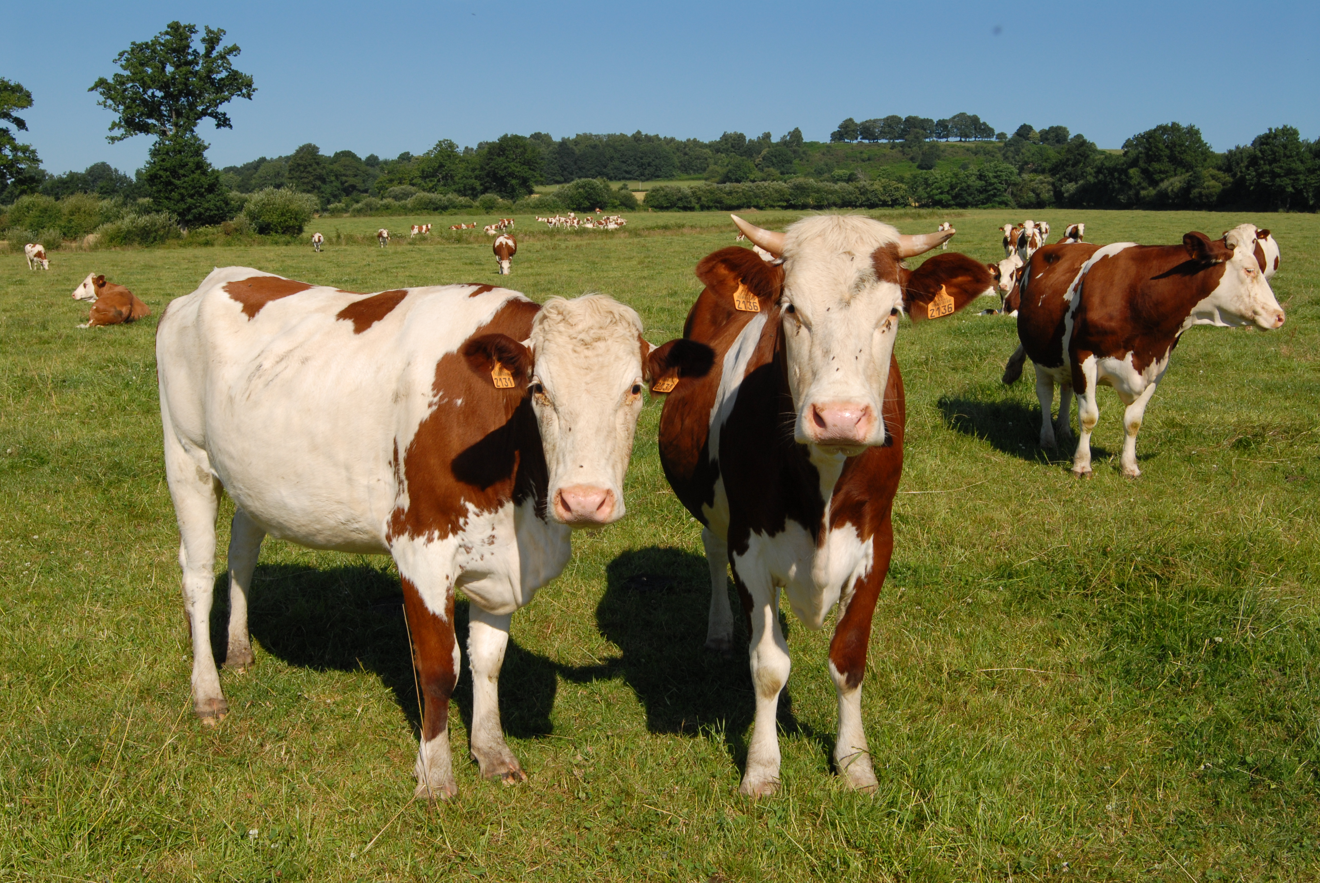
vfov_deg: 37.0
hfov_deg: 53.1
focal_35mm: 36
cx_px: 660
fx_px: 1322
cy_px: 442
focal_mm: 24
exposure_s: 1/350
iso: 200
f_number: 10
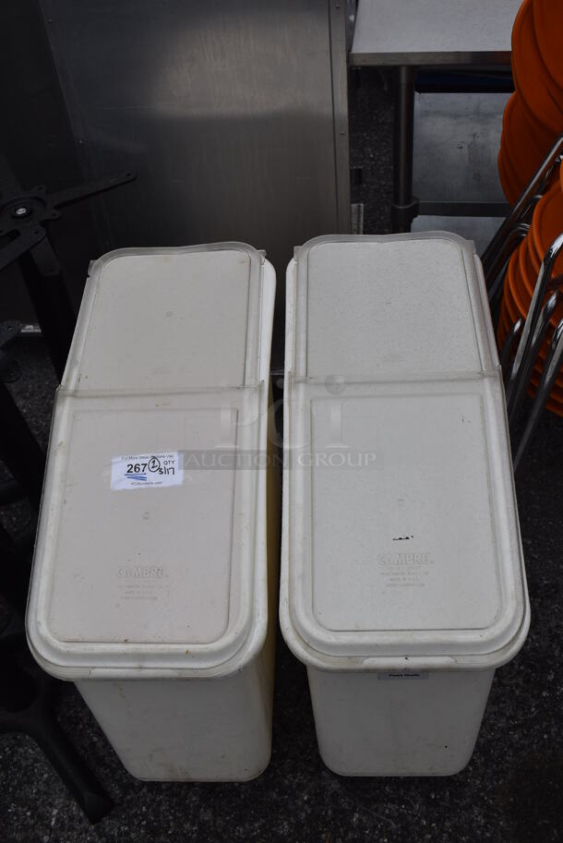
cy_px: 422
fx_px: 878
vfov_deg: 51.3
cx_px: 282
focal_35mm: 38
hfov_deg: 35.5
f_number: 7.1
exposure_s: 1/320
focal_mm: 25
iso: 200
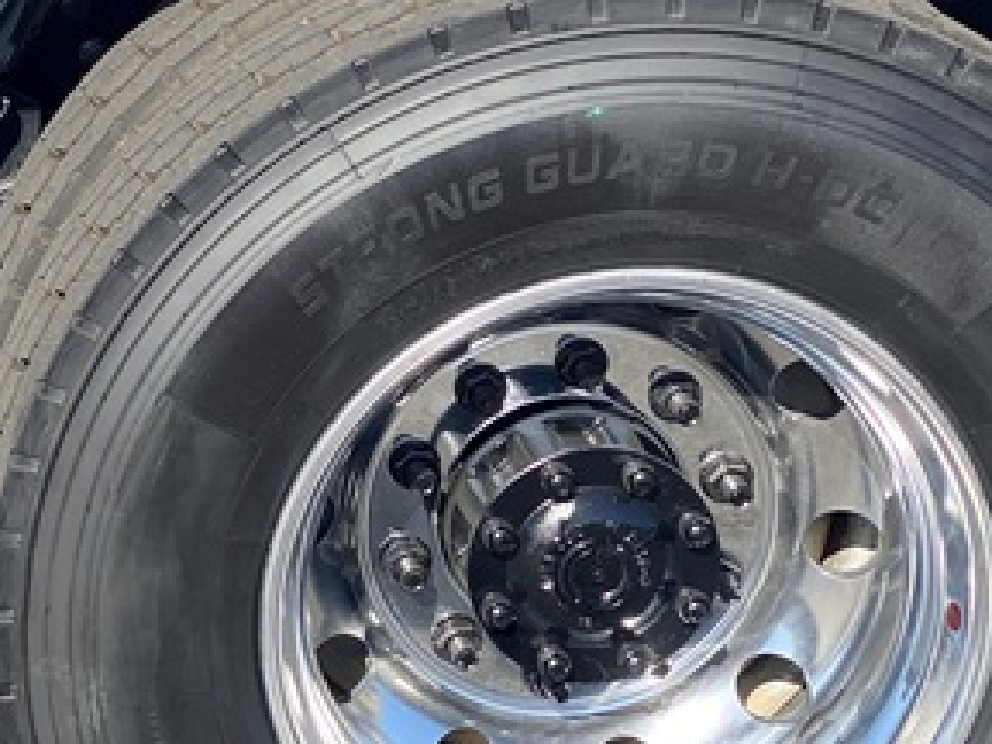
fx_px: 4041
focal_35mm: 141
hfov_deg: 13.6
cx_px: -210
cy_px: 425
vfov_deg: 10.5
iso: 20
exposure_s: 1/872
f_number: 2
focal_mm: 6
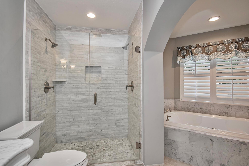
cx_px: 124
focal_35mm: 17
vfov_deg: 69.6
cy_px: 83
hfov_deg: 92.5
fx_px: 119
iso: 800
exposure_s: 1/100
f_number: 5
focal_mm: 11.5
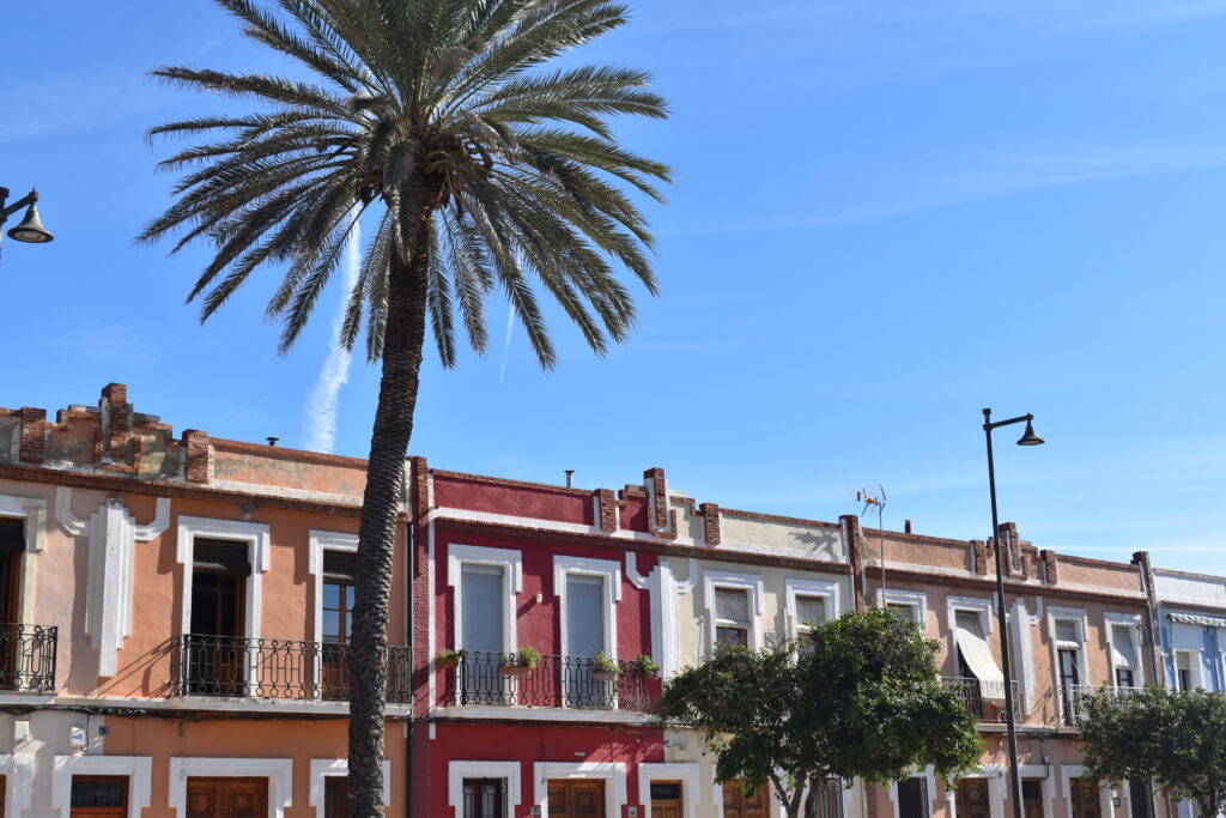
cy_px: 409
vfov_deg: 28.1
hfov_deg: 41.1
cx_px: 613
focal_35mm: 48
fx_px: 1635
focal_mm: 32
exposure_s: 1/250
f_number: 8
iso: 100
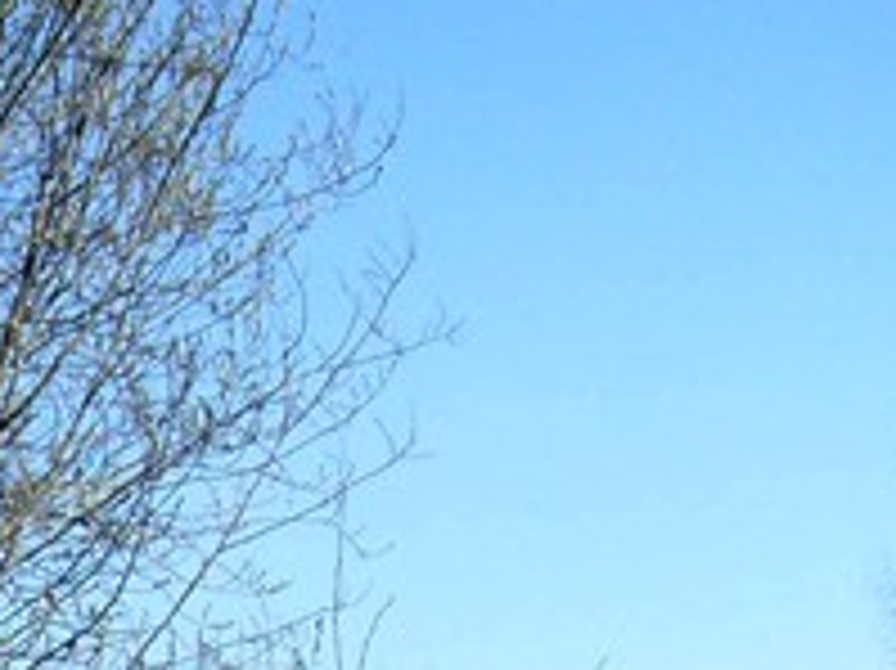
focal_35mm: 130
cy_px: 1131
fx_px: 3363
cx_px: -554
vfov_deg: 10.8
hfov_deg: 14.0
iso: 80
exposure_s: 1/180
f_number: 7.1
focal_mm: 5.8
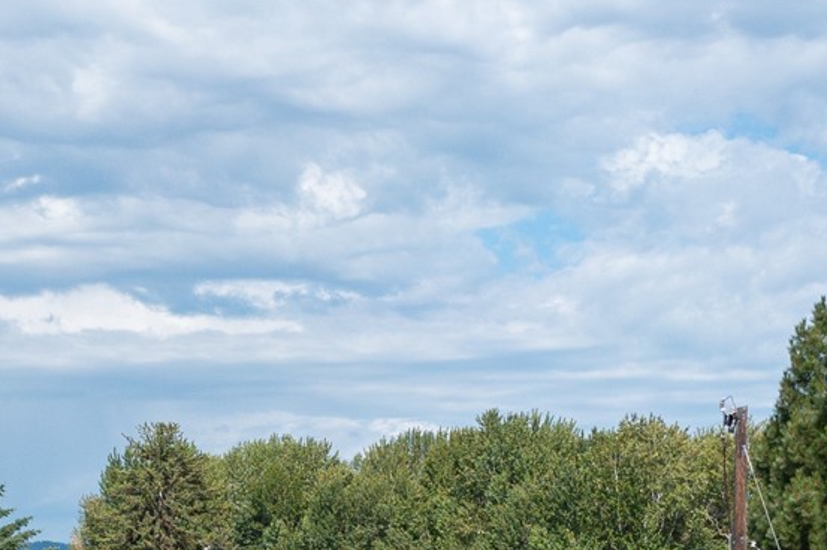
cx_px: 428
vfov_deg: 11.7
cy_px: 915
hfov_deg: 18.6
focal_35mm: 110
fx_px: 2525
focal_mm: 10.26
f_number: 4
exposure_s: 1/120
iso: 100
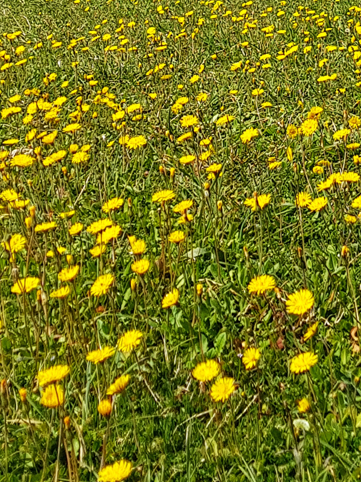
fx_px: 1001
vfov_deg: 24.7
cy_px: -79
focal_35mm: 72
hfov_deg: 20.0
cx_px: 341
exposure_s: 1/3016
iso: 50
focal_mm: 4.2
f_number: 1.7
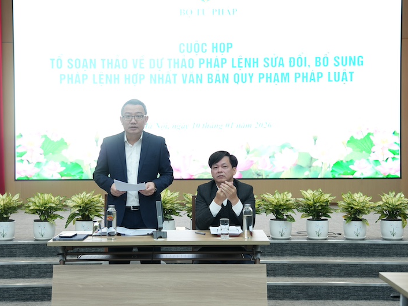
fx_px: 860
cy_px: 152
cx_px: 187
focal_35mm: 73
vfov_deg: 20.2
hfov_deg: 26.7
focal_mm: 67
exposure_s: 1/60
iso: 640
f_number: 4
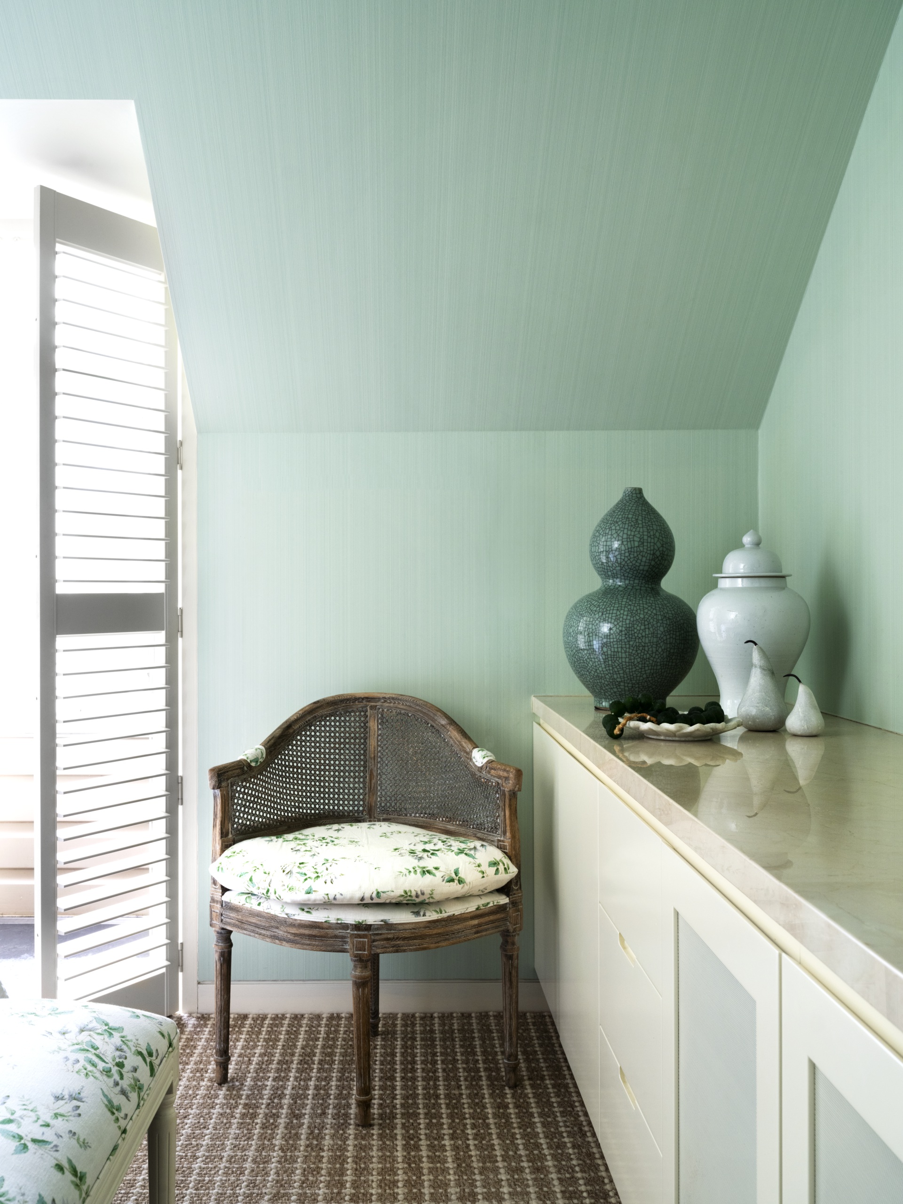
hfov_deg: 42.9
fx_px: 1148
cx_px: 452
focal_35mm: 33
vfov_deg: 55.4
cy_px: 602
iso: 800
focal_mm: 41.8
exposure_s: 1/10
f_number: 11
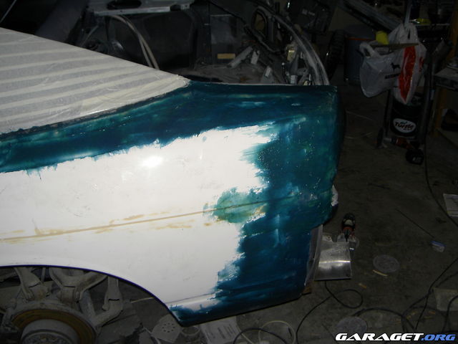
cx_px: 229
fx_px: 516
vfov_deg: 36.8
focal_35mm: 39
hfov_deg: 47.9
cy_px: 172
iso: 100
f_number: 2.8
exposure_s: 1/60
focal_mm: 8
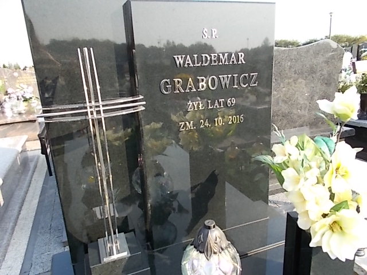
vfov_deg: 53.1
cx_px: 184
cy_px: 138
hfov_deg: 67.3
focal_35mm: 26
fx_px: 276
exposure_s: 1/250
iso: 80
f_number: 3.2
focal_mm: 4.6
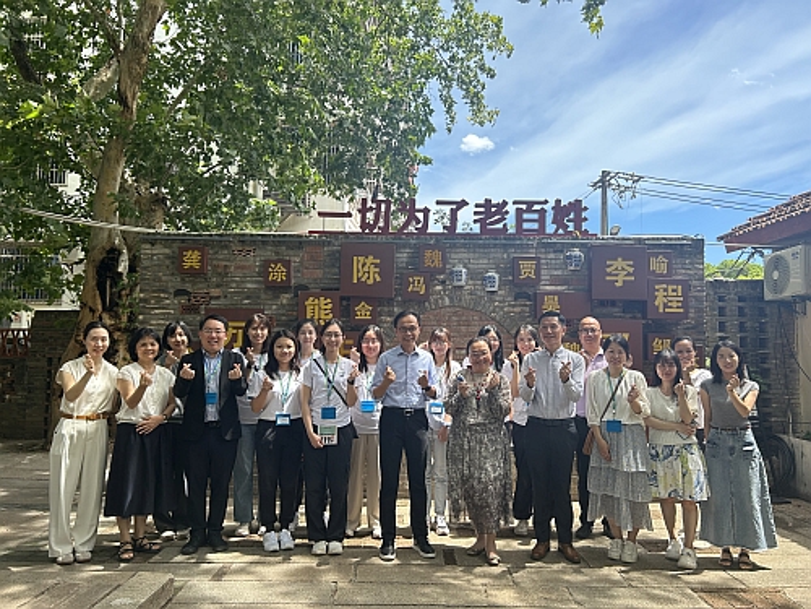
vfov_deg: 53.1
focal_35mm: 26
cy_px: 304
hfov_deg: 67.3
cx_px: 406
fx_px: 609
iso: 50
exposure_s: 1/827
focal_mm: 5.7
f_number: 1.5
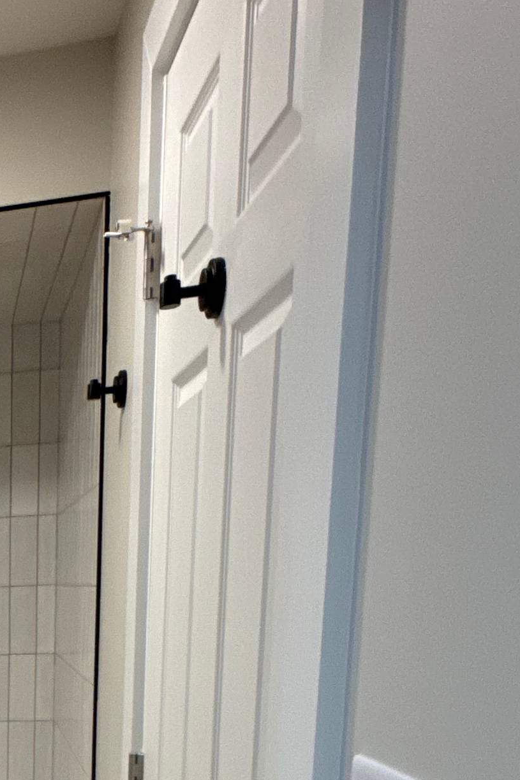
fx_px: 1040
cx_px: -334
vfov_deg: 36.6
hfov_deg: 21.6
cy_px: 793
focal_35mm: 48
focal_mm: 2.22
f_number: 2.2
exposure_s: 1/120
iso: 250
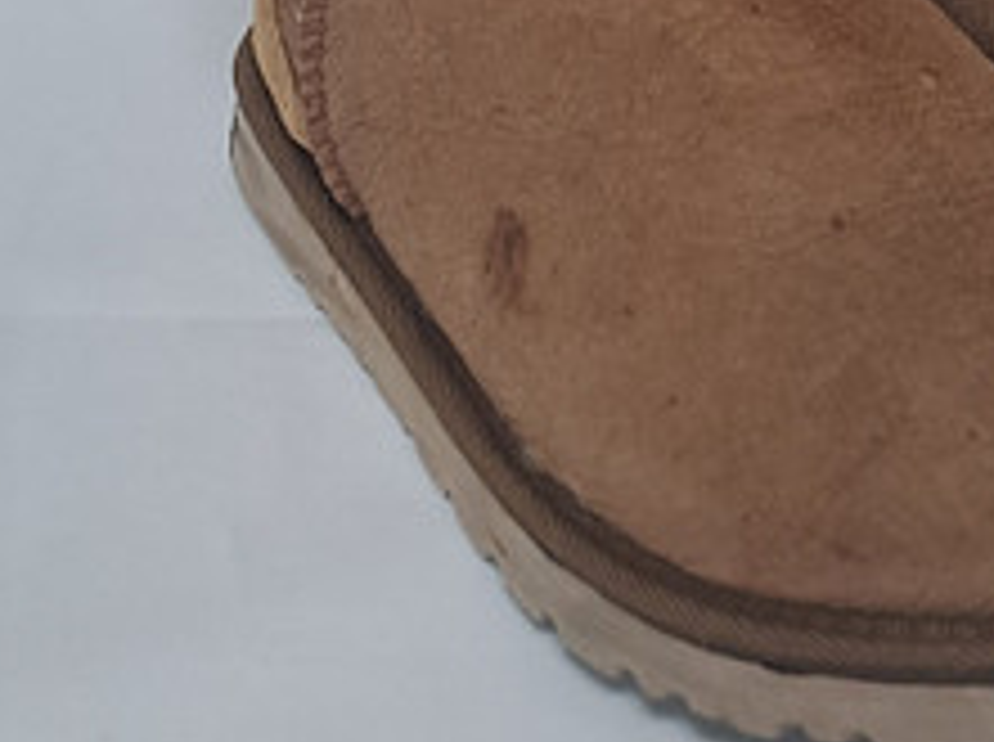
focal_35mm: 85
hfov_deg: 22.7
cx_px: 816
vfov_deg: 15.0
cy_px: -594
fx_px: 2437
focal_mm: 4.65
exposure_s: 1/60
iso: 125
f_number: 1.8
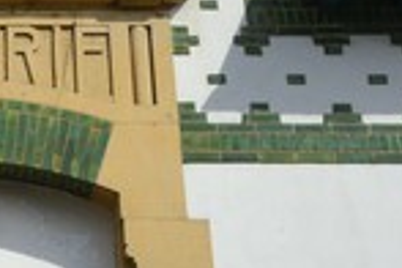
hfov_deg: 19.4
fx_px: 1117
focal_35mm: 100
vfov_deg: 13.4
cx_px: -60
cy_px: -33
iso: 100
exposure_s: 1/250
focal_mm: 35
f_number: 10
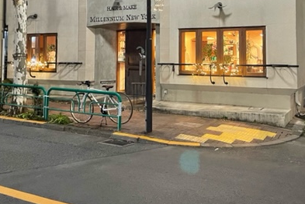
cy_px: 41
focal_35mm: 44
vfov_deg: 29.8
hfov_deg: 44.4
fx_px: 373
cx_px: 172
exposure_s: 1/33
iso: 500
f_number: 1.6
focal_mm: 4.2
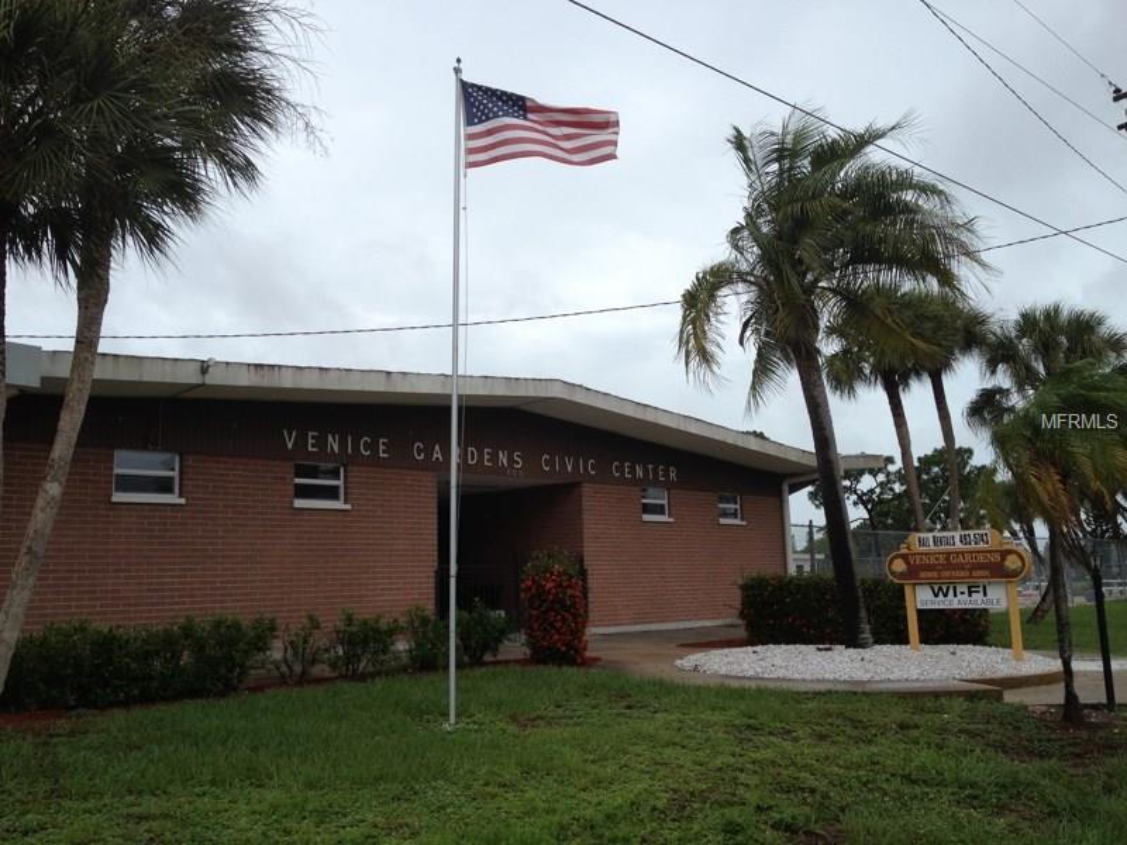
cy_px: 422
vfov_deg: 40.7
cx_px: 564
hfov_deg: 52.6
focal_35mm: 35
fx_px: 1140
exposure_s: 1/1534
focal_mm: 4.28
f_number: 2.4
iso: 64
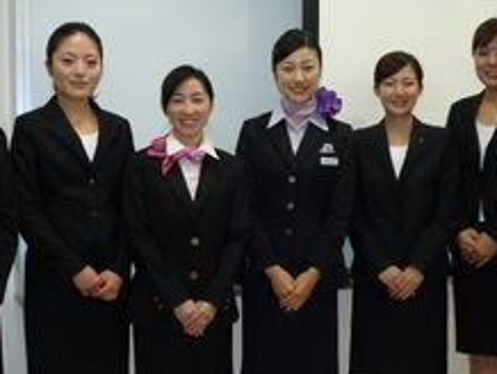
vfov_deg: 22.2
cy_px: 251
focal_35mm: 66
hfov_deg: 29.3
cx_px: 280
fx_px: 949
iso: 160
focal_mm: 6.3
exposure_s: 1/30
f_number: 3.8
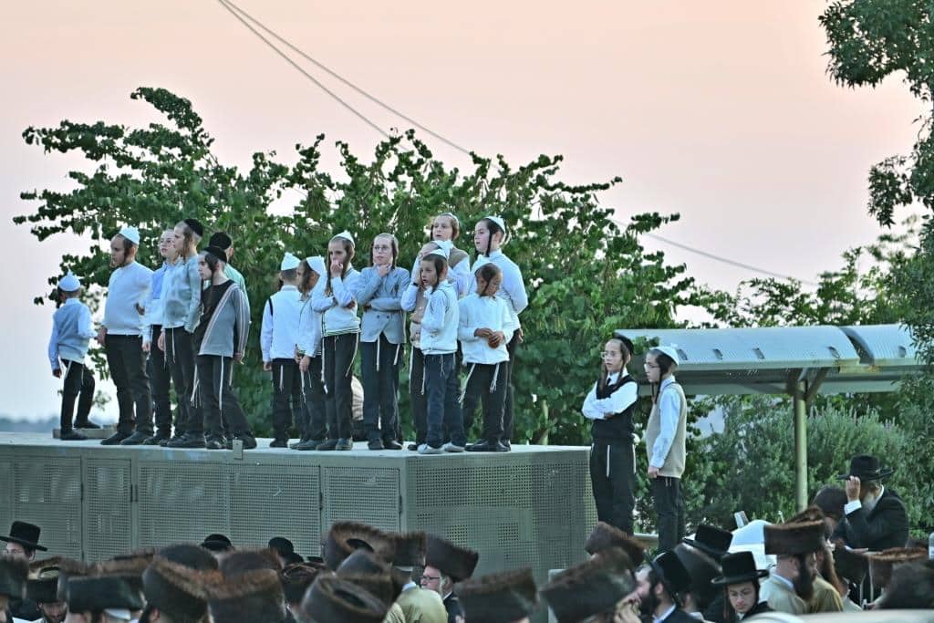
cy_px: 312
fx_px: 7784
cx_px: 467
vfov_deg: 4.6
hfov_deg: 6.9
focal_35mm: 300
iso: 320
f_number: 2.8
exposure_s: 1/250
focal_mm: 200
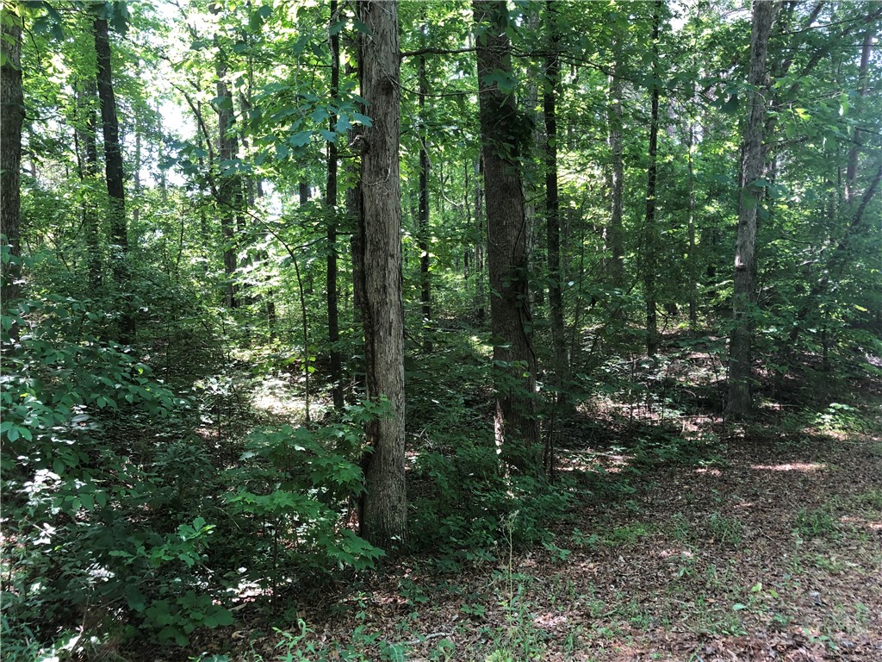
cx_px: 441
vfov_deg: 49.7
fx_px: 713
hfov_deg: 63.4
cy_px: 331
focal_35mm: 28
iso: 25
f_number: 1.8
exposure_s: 1/30
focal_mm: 3.99
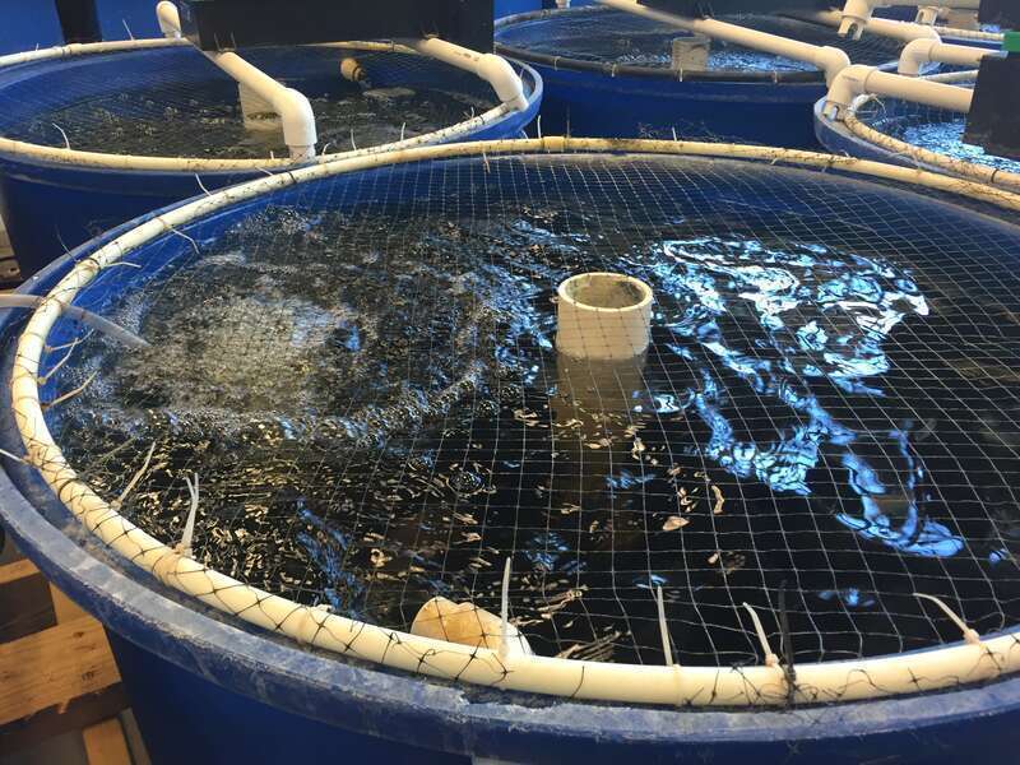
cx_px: 510
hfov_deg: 61.7
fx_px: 855
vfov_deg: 48.2
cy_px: 382
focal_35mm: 29
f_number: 2.2
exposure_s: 1/30
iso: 40
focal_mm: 4.15
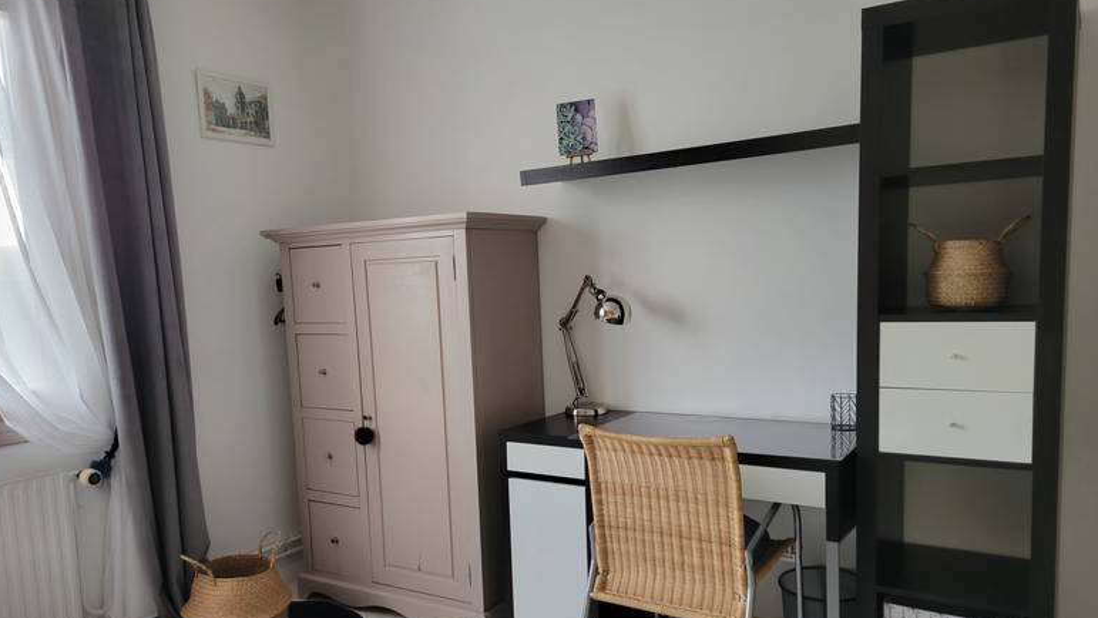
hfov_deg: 66.1
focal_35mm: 29
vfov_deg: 40.0
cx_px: 547
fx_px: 844
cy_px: 377
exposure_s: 1/100
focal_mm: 5.4
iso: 250
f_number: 1.8
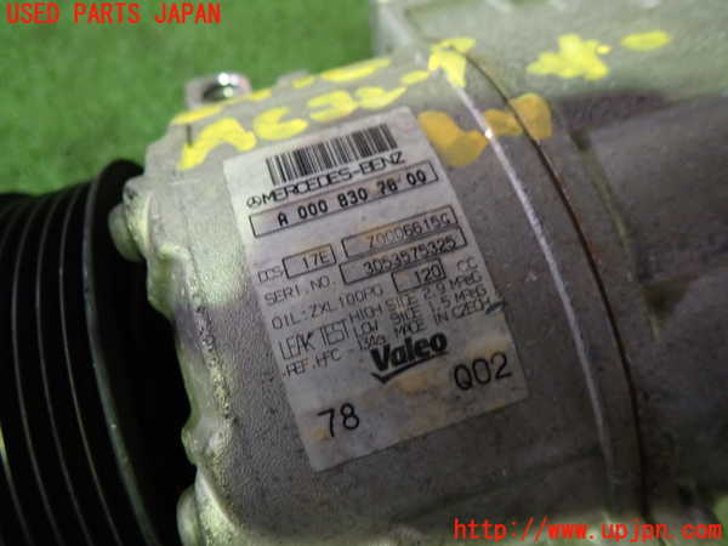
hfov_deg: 69.4
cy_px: 273
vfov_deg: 54.9
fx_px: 526
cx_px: 364
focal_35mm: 25
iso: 400
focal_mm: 4.5
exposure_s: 1/30
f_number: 2
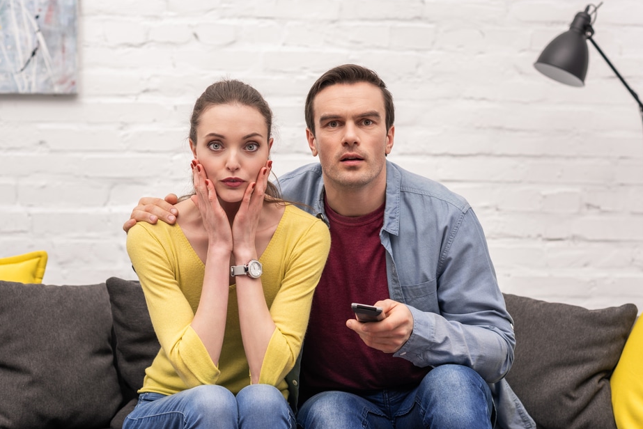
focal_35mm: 92
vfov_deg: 14.9
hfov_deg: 22.1
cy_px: 211
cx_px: 313
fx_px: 1644
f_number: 3.5
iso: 100
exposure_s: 1/160
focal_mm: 85
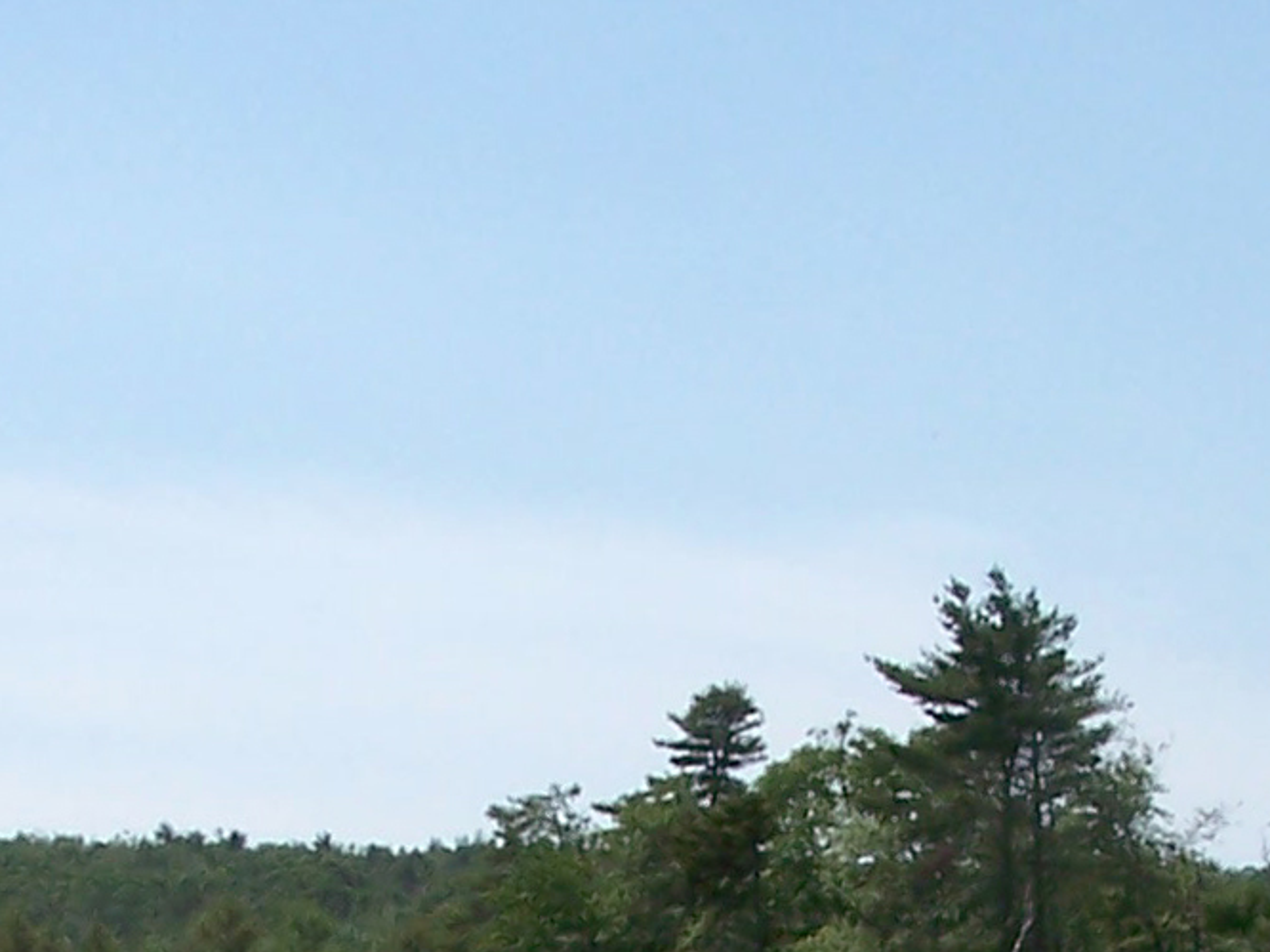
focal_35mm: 142
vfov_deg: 10.1
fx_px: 5208
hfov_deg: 13.9
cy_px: 1398
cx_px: 770
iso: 80
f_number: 5.6
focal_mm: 6.3
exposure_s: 1/500
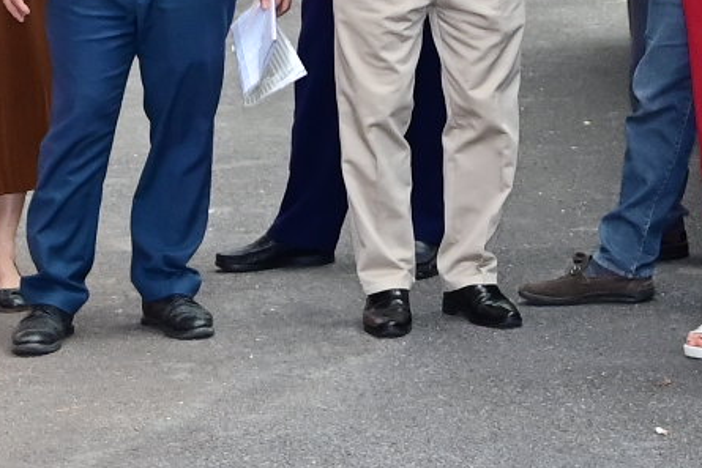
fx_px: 3882
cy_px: -199
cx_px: 423
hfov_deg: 10.3
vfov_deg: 6.8
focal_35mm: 199
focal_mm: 30
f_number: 5
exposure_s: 1/200
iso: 1250
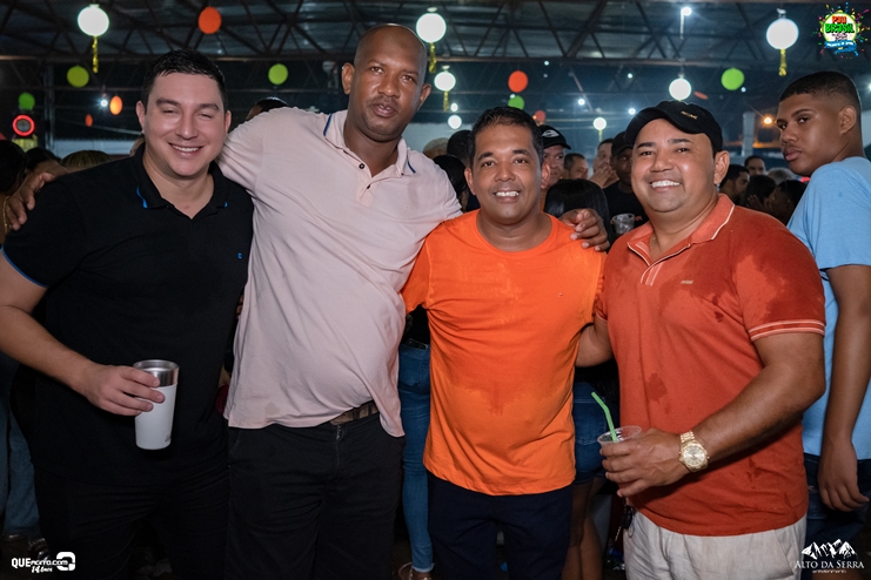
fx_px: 871
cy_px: 290
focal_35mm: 36
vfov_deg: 36.9
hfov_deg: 53.1
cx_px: 436
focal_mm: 24
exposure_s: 1/400
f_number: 2.5
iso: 2500
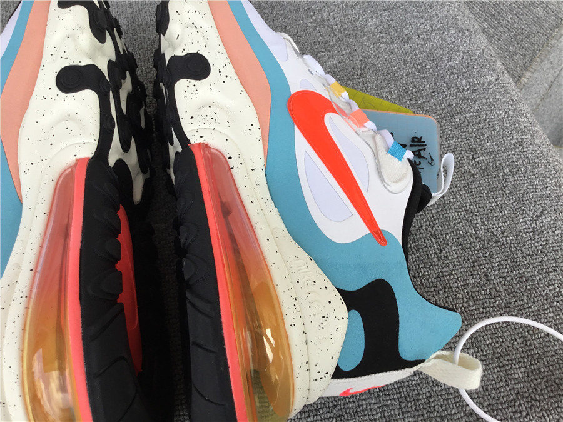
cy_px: 211
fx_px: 504
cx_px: 282
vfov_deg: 45.4
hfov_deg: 58.4
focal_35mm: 31
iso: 25
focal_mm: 3.3
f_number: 2.4
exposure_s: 1/317
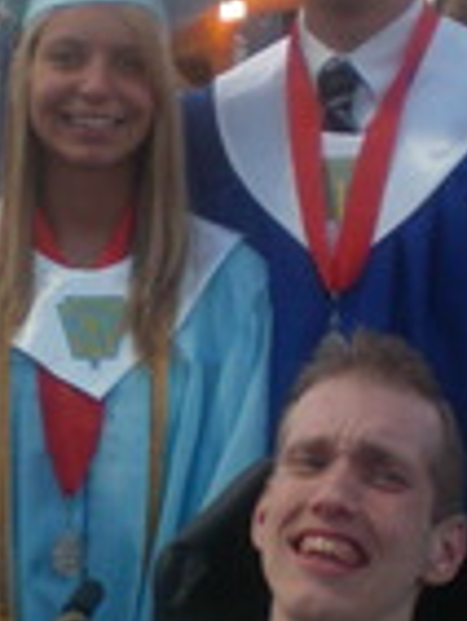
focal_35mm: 129
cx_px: 141
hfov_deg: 11.5
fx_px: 2317
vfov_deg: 15.2
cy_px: 454
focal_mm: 6.3
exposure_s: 1/60
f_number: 3.1
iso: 80
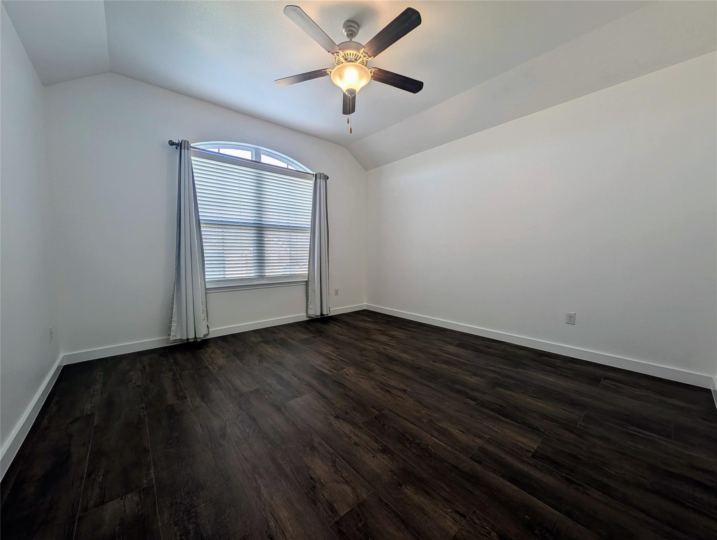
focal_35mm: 12
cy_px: 270
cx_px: 358
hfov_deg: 110.5
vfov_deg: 94.6
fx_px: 249
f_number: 1.95
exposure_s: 1/120
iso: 58
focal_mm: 2.23
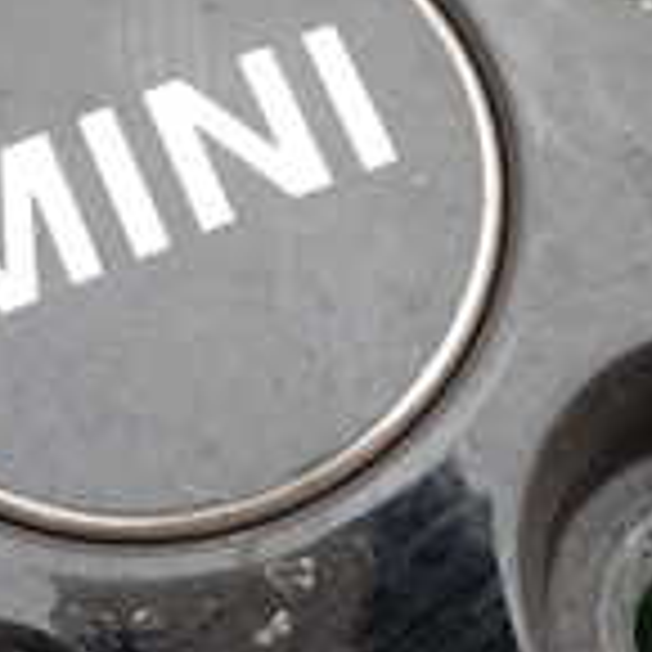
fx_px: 2344
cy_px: 238
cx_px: 139
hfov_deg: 15.7
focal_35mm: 110
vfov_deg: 15.8
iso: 100
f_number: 2.3
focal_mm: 5.4
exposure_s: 1/60
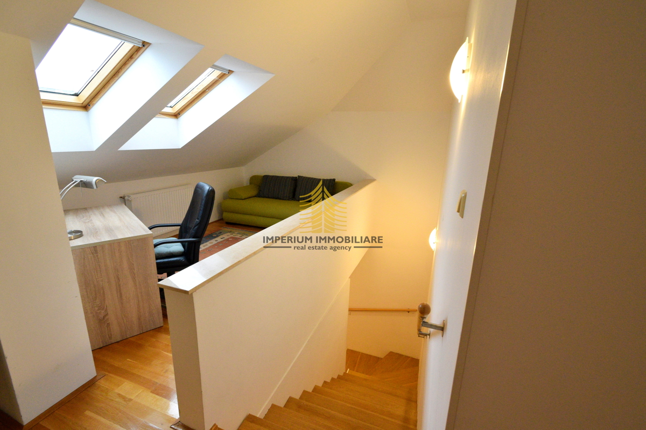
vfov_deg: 77.3
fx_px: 269
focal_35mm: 15
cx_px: 323
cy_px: 215
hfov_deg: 100.4
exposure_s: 1/30
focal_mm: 10
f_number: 10
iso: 1800
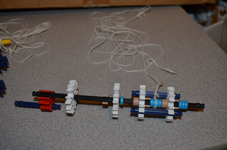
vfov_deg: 31.8
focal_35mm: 42
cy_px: 75
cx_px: 114
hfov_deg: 46.5
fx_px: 264
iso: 200
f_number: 5.6
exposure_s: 1/30
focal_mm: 28
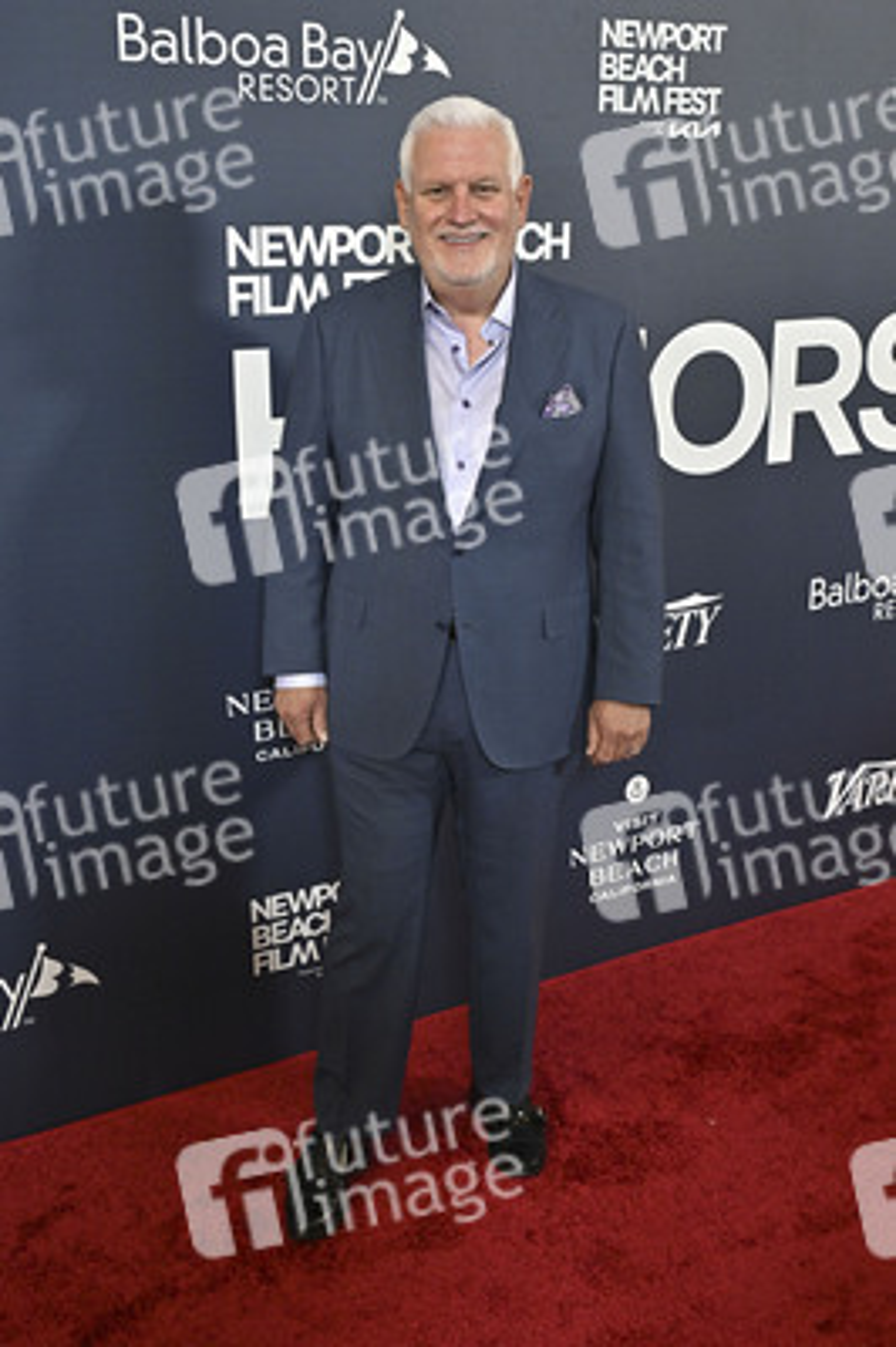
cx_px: 448
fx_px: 1346
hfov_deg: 36.8
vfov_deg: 53.2
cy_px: 674
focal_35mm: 36
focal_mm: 36
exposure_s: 1/320
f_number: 5.6
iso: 2500
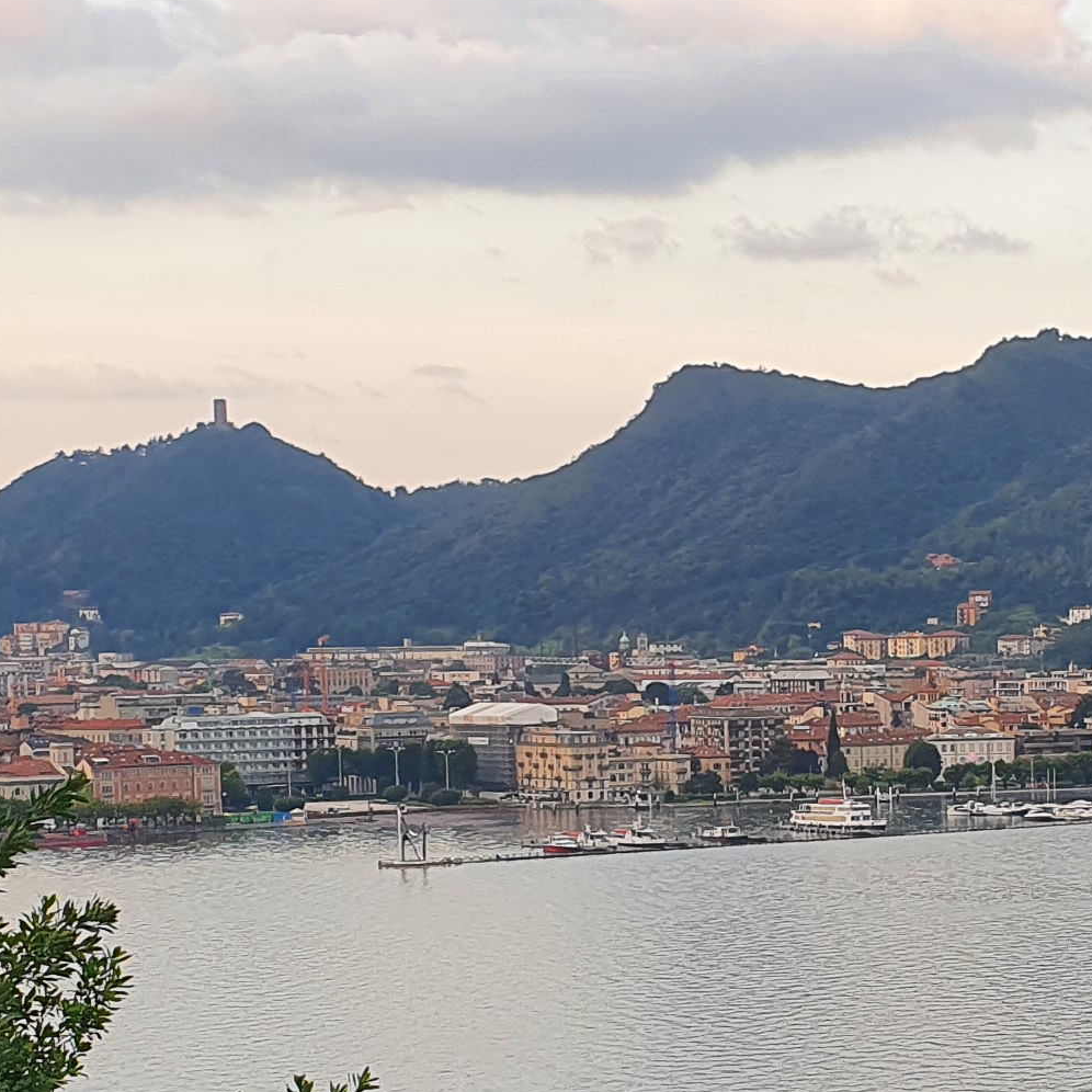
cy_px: 764
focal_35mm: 93
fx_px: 3319
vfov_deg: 18.6
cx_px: 1116
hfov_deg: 18.2
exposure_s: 1/160
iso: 50
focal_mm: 4.32
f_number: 2.4
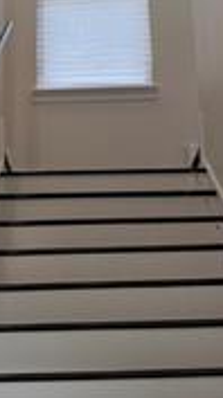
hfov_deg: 15.5
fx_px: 813
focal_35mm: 77
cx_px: 45
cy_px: 90
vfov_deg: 27.1
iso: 80
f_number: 1.6
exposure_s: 1/232
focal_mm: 5.96
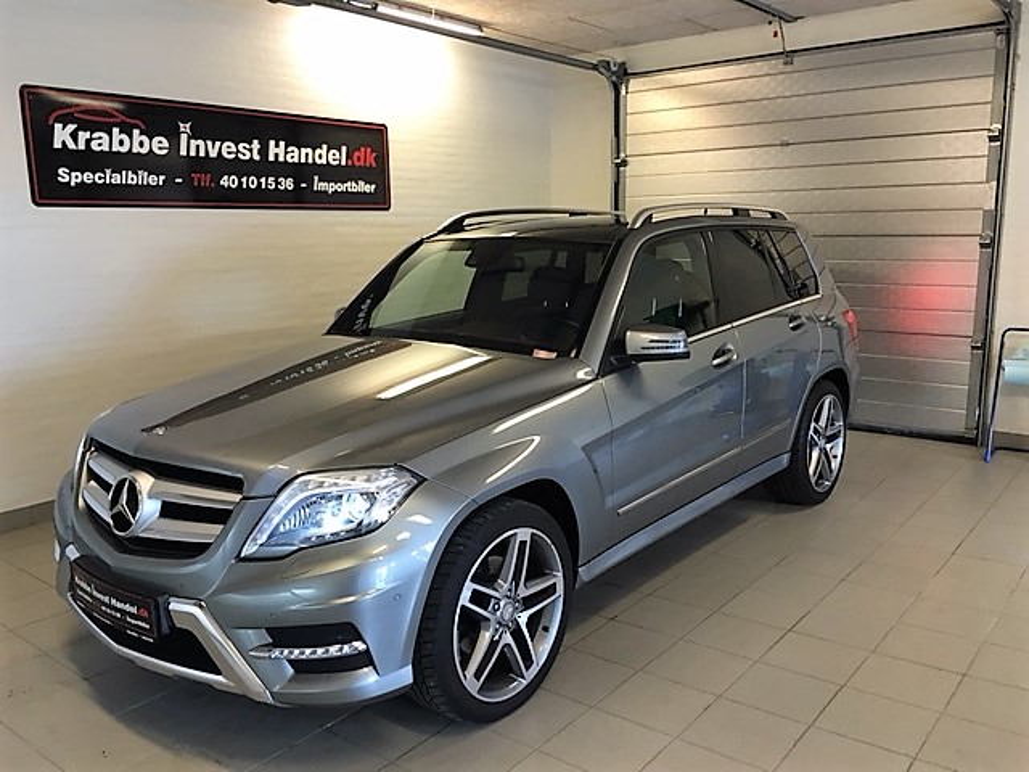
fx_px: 862
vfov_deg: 48.2
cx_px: 514
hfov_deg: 61.7
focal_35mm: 29
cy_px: 386
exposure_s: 1/33
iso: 64
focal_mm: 4.15
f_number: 2.2
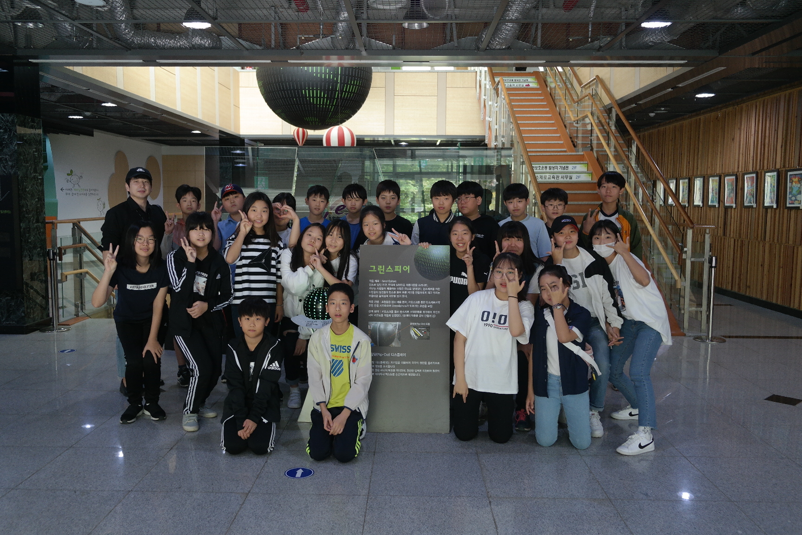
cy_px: 268
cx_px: 401
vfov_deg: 43.6
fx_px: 668
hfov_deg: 61.9
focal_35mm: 30
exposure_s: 1/40
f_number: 3.5
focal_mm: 20
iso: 400
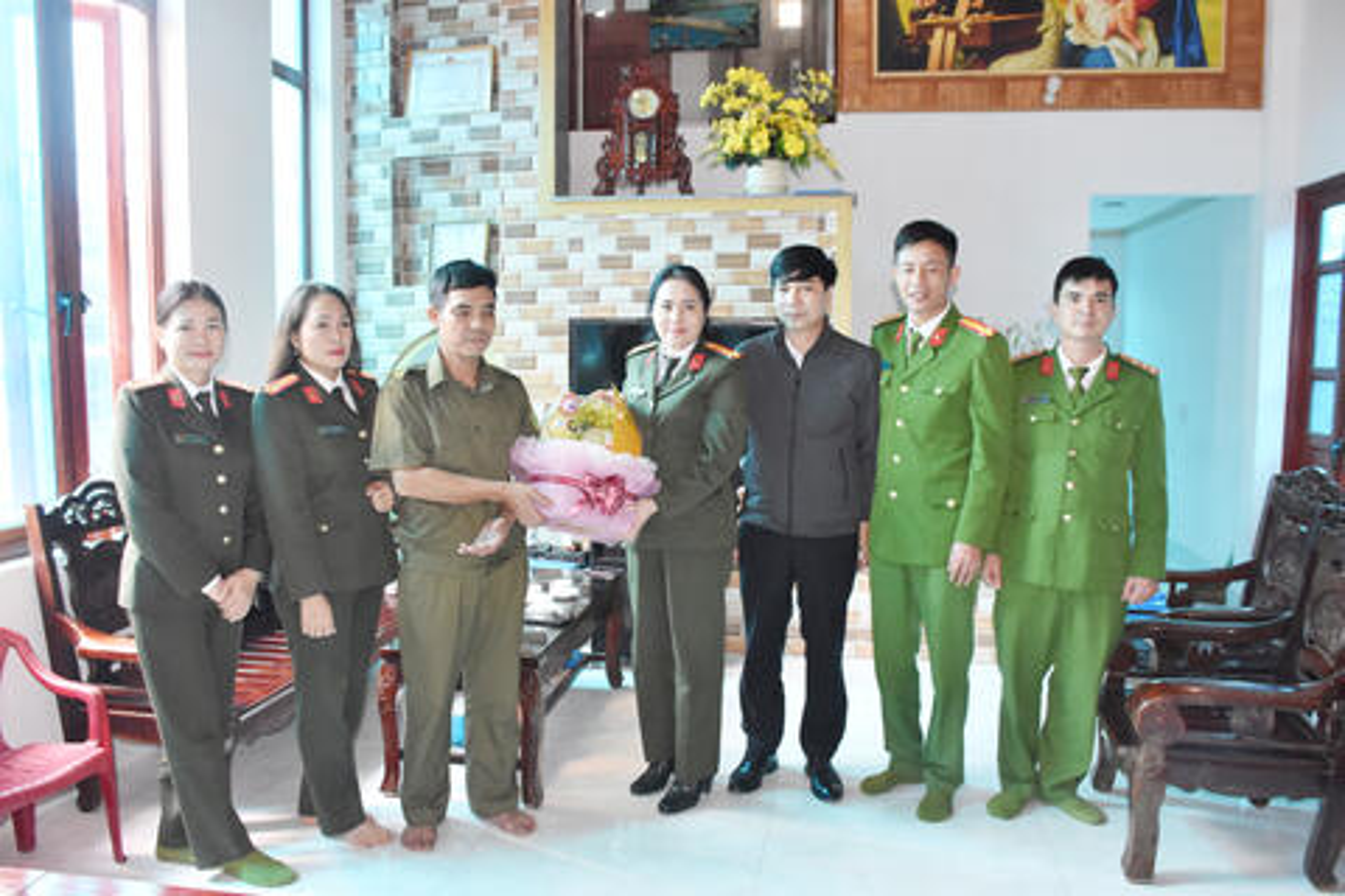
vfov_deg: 47.9
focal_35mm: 27
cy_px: 448
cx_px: 672
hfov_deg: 67.4
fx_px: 1009
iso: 1600
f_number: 5.6
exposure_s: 1/160
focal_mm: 18
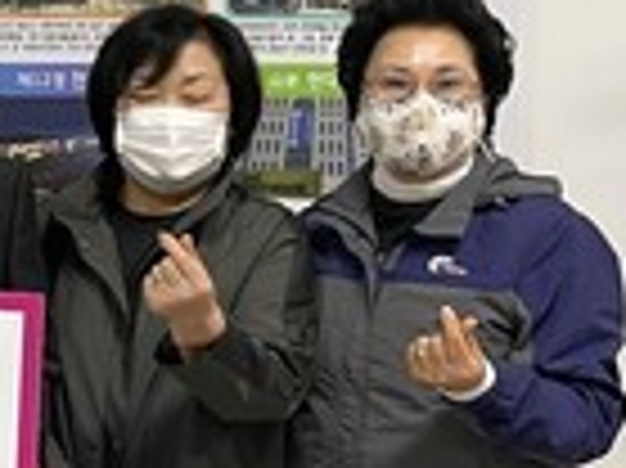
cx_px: -387
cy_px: 261
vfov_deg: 13.2
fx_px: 2024
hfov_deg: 15.8
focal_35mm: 112
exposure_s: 1/60
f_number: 1.6
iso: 125
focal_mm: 4.2
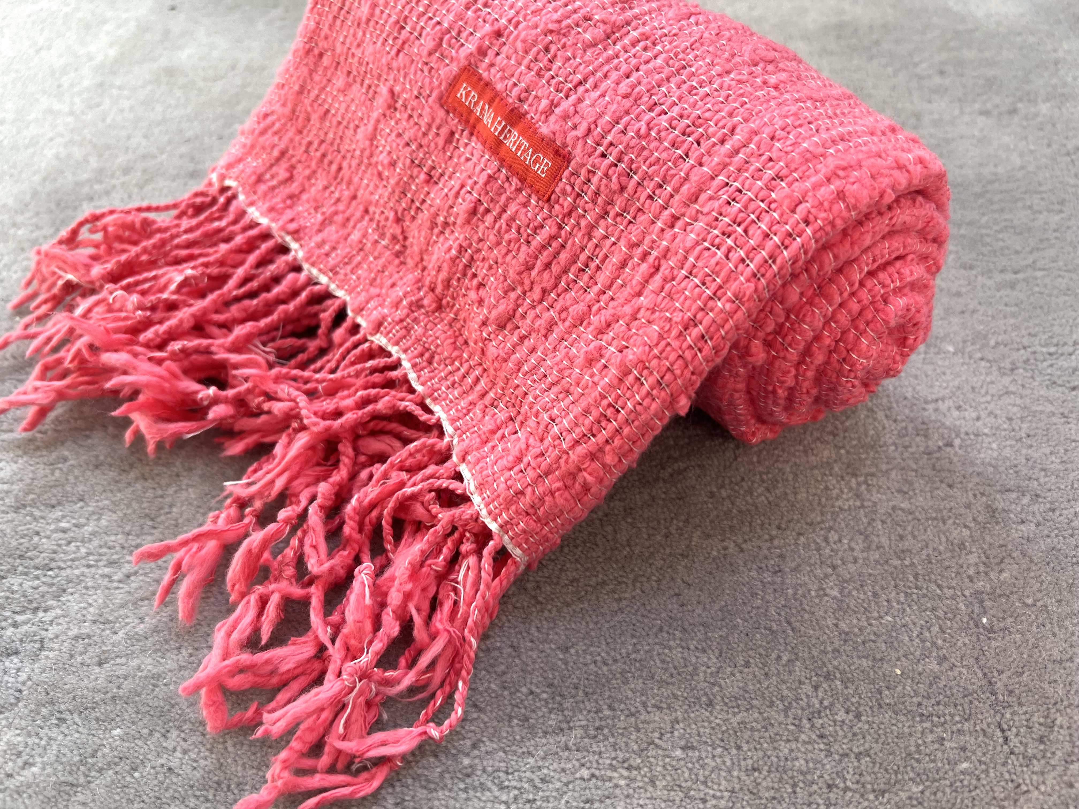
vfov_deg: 53.1
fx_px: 810
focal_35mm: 26
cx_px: 540
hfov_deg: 67.3
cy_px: 404
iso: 64
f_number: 1.5
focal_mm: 5.7
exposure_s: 1/121
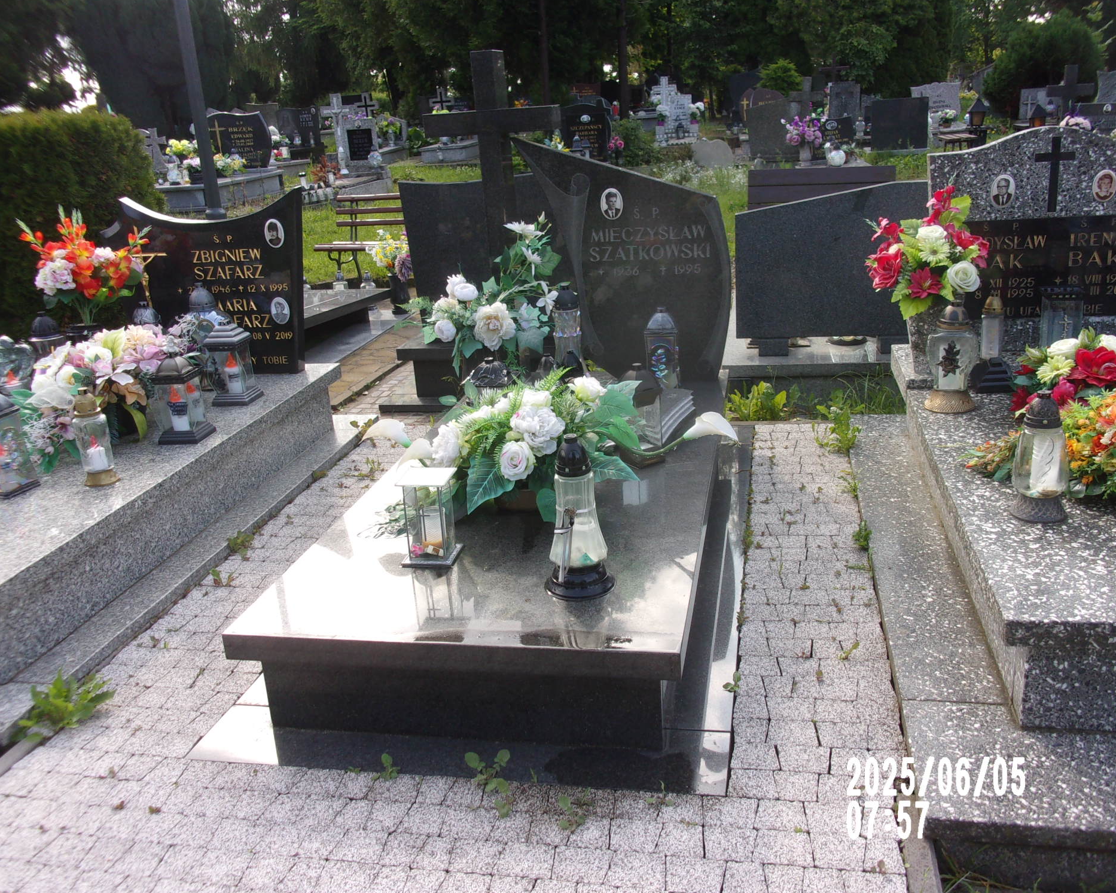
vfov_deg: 48.5
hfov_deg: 58.7
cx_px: 583
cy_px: 441
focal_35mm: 30
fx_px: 991
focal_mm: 5.1
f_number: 3.9
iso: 80
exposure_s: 1/180
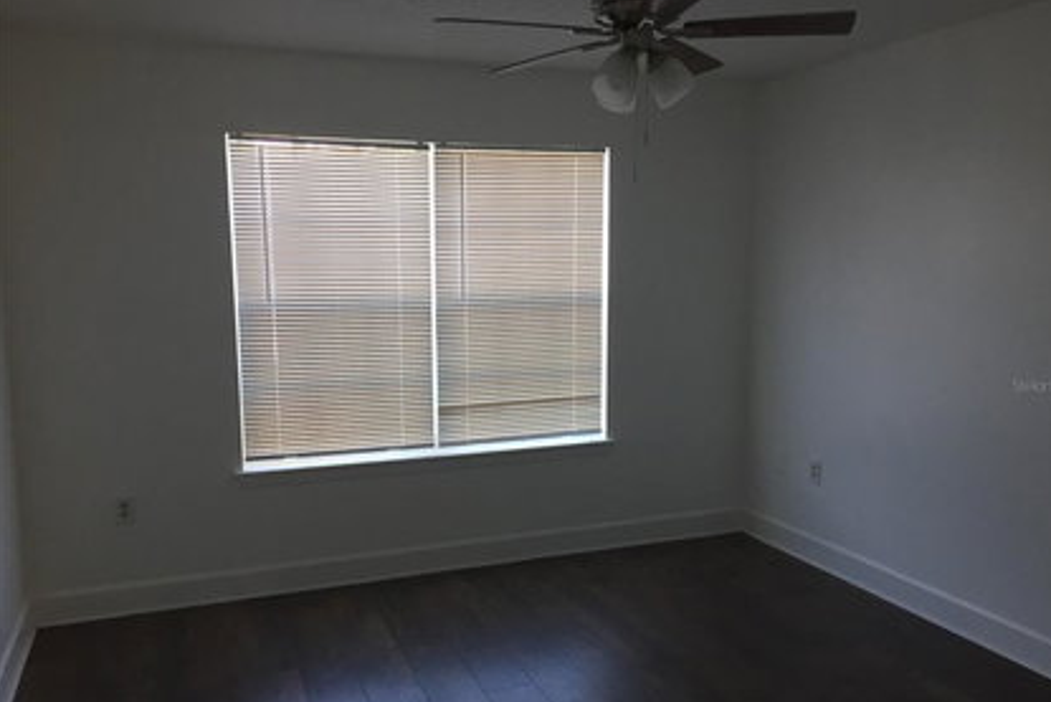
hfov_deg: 60.3
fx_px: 905
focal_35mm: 31
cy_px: 385
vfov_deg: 42.3
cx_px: 536
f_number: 2.2
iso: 32
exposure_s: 1/30
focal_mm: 4.15
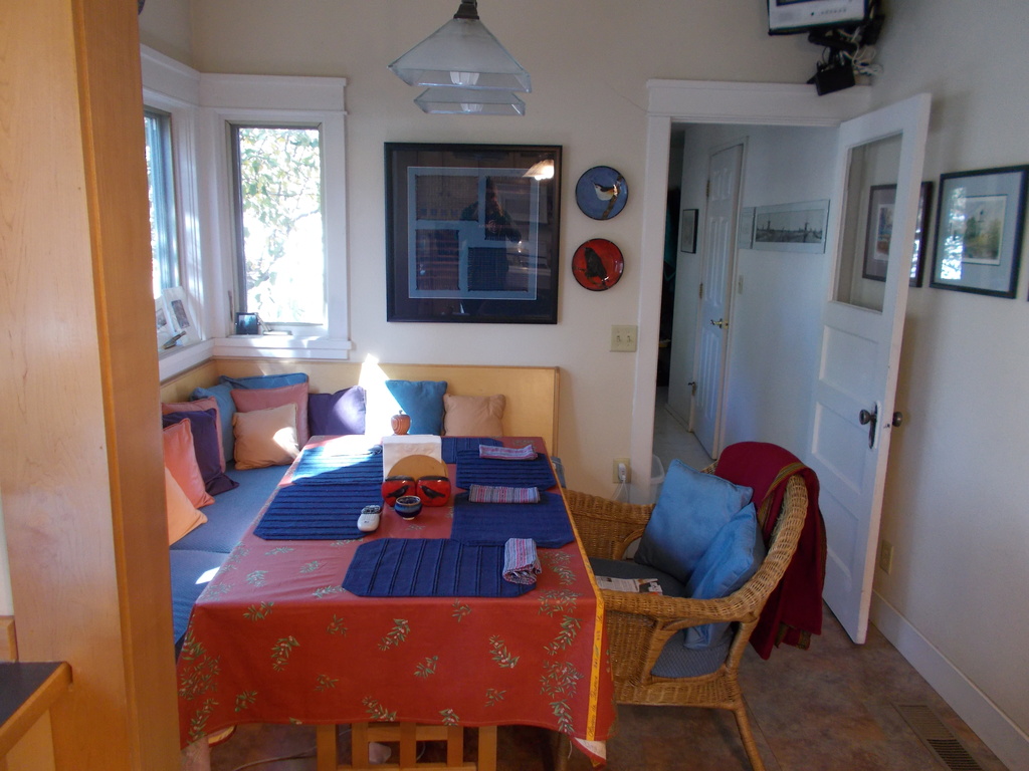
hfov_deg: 67.3
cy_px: 386
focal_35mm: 26
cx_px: 514
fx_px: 773
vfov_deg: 53.1
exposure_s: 1/20
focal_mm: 4.6
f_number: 3.2
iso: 200
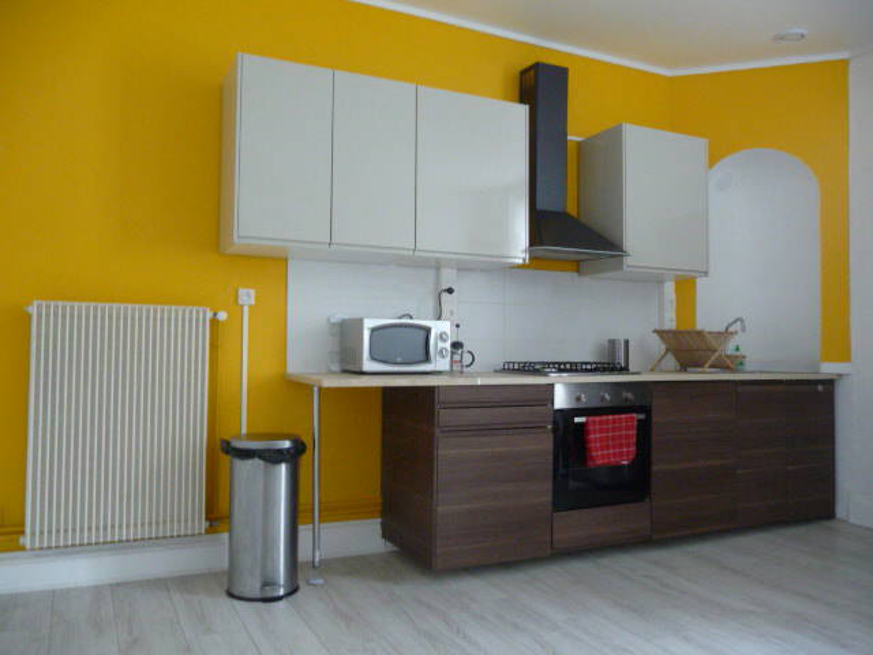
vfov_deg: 49.7
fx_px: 706
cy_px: 328
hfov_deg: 63.4
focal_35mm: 28
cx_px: 436
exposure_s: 1/30
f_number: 3.3
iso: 400
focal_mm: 4.7
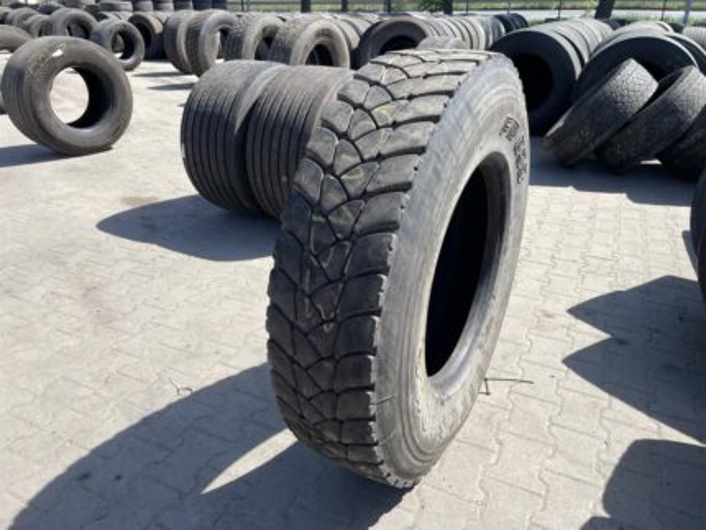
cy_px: 265
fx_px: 531
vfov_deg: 53.1
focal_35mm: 26
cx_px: 353
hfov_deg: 67.3
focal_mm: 4.2
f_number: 1.6
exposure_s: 1/1742
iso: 32
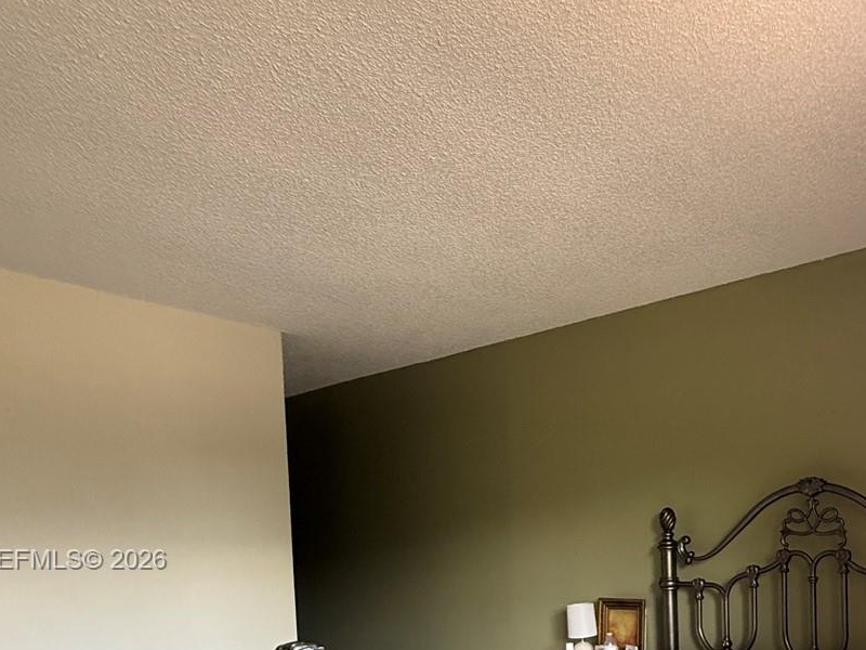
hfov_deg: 58.5
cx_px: 695
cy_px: 561
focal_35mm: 28
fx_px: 700
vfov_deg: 45.9
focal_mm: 2.22
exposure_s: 1/86
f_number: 2.2
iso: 320
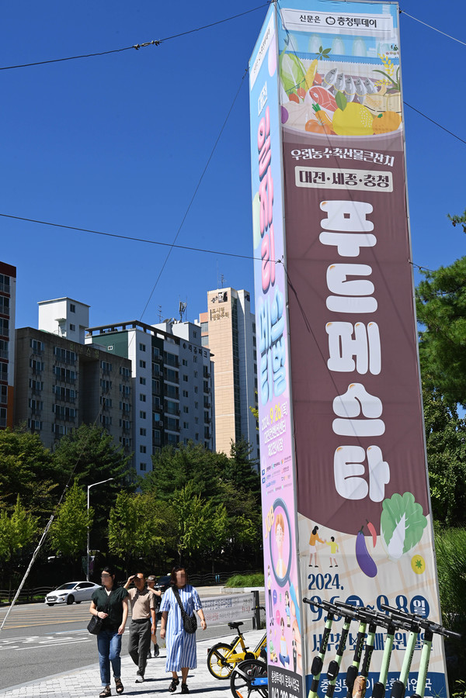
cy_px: 349
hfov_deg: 27.0
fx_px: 971
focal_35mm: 50
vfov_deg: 39.6
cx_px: 233
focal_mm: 50
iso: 125
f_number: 14
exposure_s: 1/160
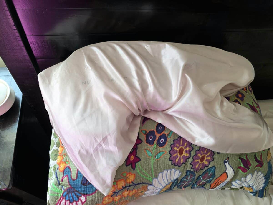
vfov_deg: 58.9
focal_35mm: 23
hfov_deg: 73.9
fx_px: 181
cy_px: 102
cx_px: 136
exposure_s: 1/182
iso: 125
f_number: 1.7
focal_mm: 6.3
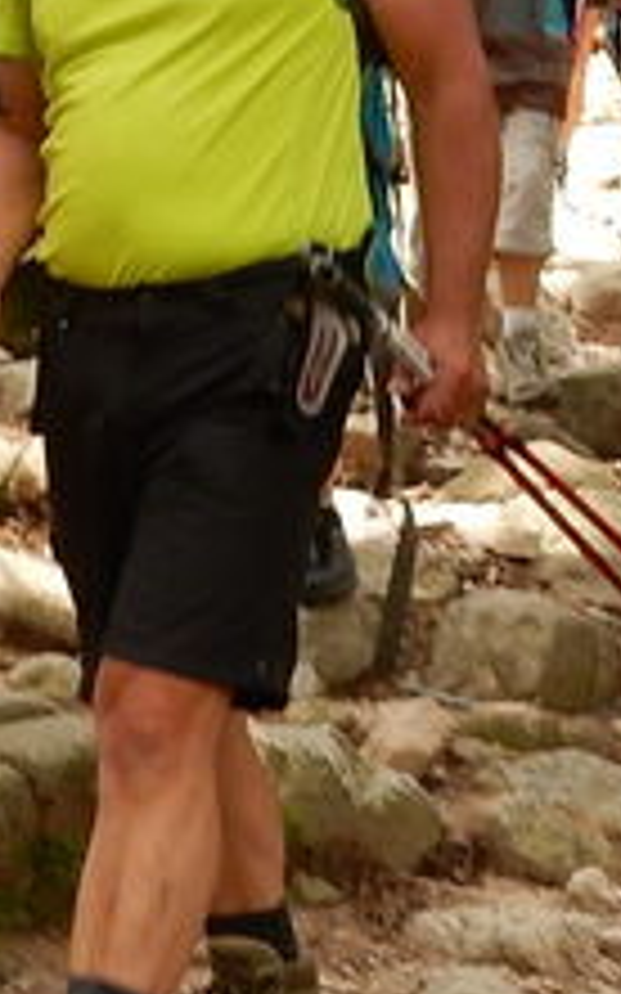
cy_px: 153
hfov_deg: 10.5
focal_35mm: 120
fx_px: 3252
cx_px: -346
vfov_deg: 17.2
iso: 125
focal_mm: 4.5
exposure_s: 1/100
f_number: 4
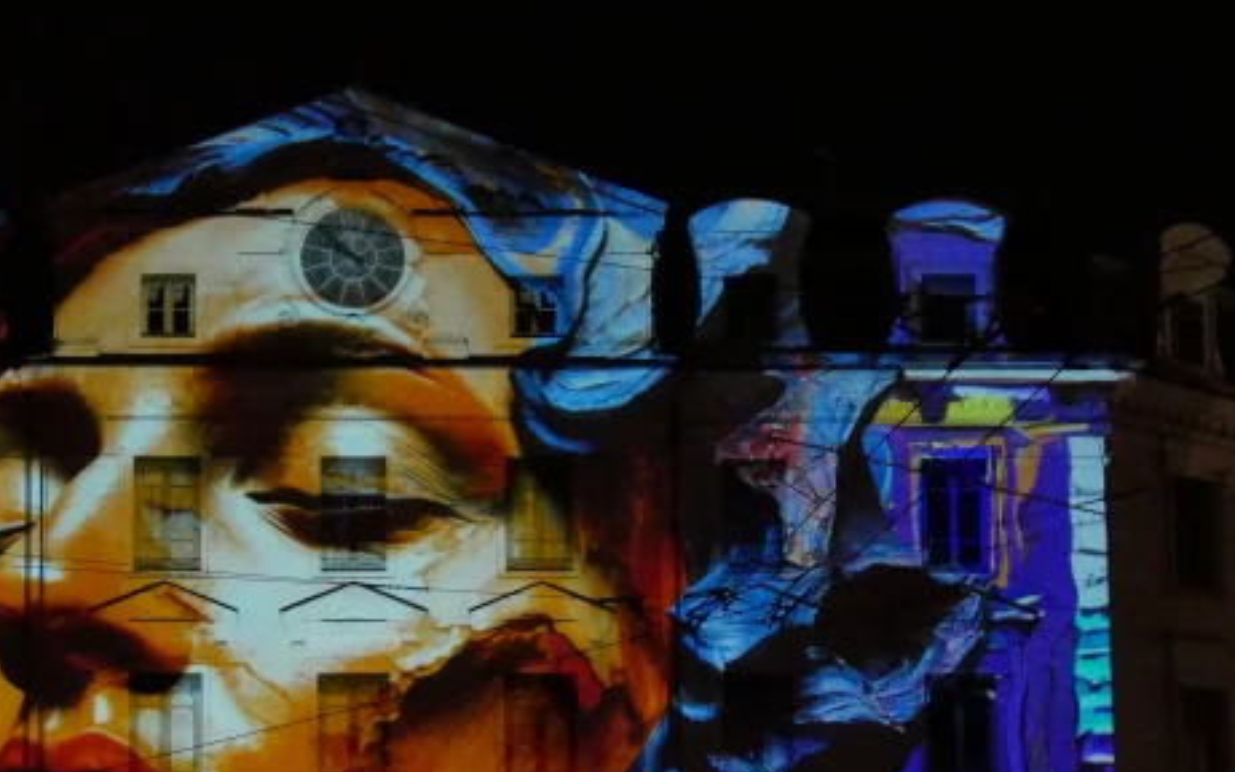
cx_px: 364
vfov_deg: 9.6
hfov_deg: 15.3
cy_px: 606
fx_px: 4577
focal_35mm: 136
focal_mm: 37
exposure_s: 1/80
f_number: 4.6
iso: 6400
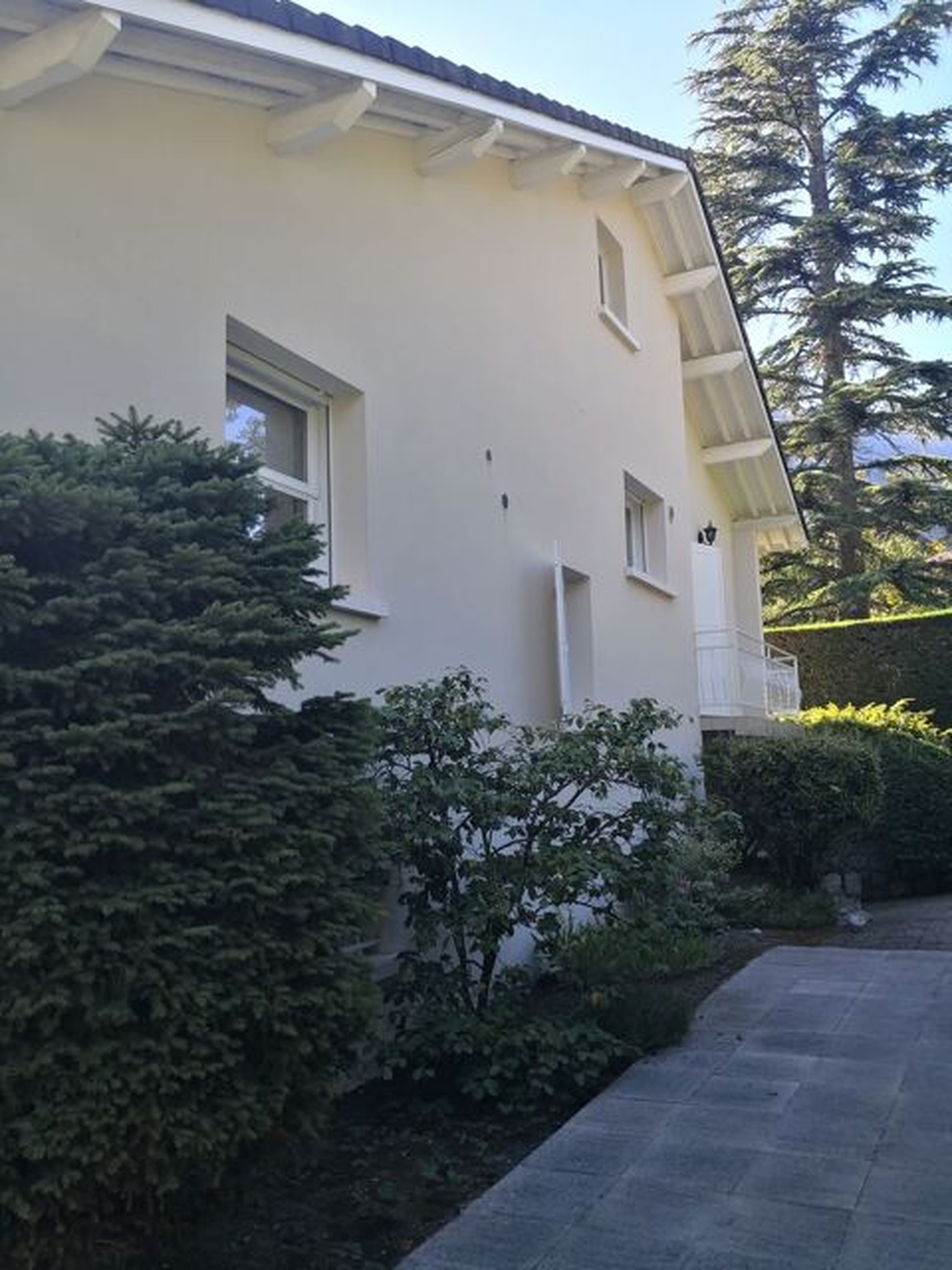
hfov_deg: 51.4
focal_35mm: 27
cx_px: 476
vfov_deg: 65.3
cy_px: 635
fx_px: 990
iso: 50
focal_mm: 3.95
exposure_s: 1/485
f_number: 1.6
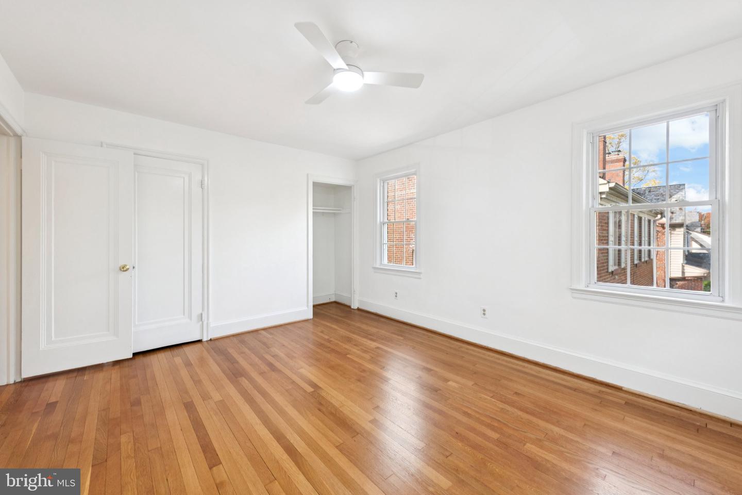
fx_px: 289
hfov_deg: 104.3
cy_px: 248
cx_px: 371
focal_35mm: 14
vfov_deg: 81.2
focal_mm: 14
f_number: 9
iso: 250
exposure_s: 1/25
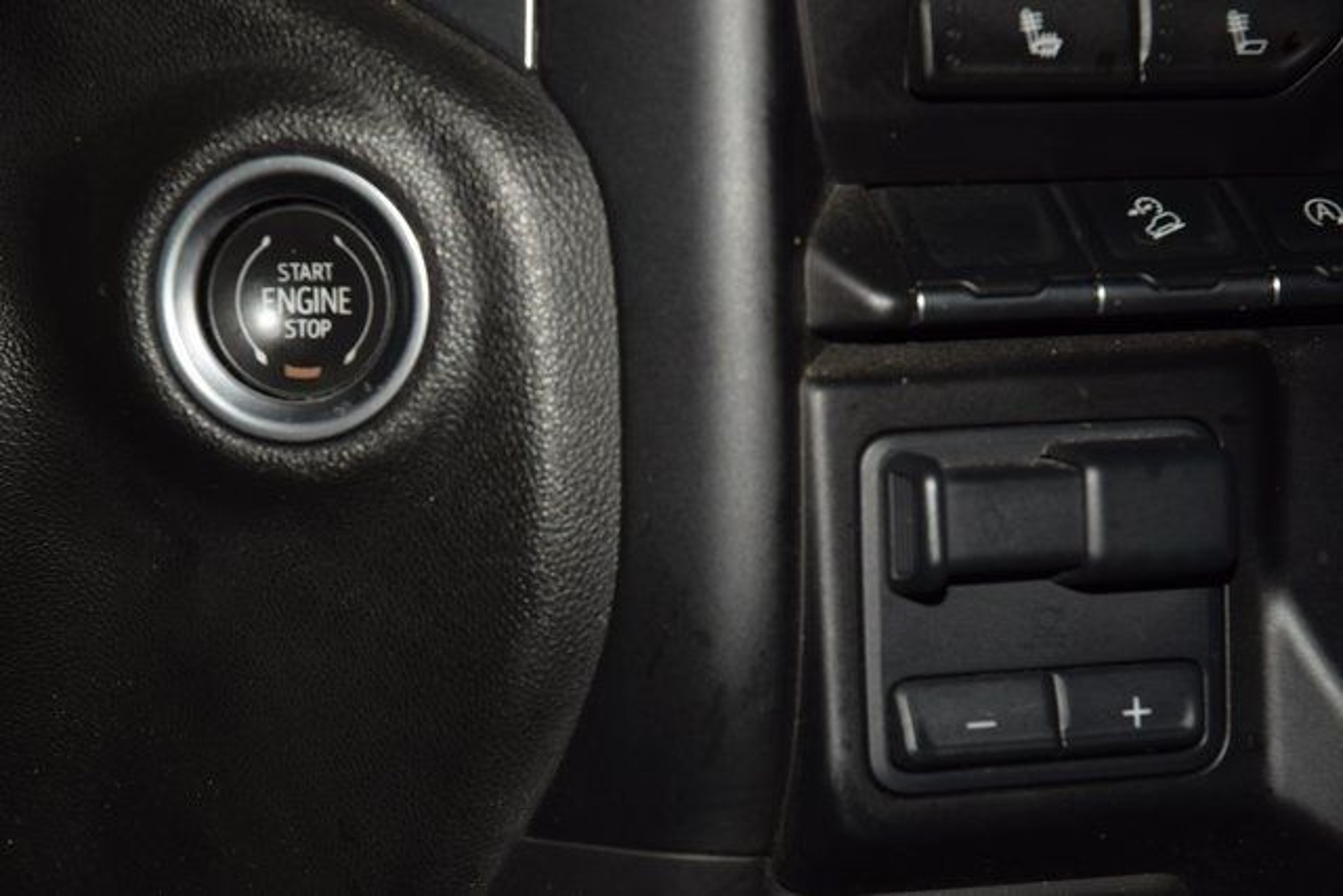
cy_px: 448
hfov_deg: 19.5
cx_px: 672
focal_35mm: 105
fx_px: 3918
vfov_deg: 13.0
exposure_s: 1/125
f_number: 8
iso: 100
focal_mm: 70
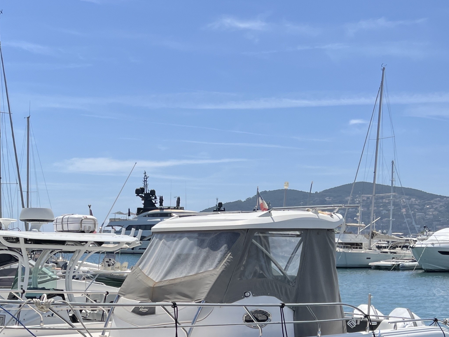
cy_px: 315
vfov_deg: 27.3
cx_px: 137
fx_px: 662
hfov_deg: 37.0
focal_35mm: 51
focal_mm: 5.7
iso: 50
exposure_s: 1/6579
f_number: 1.5
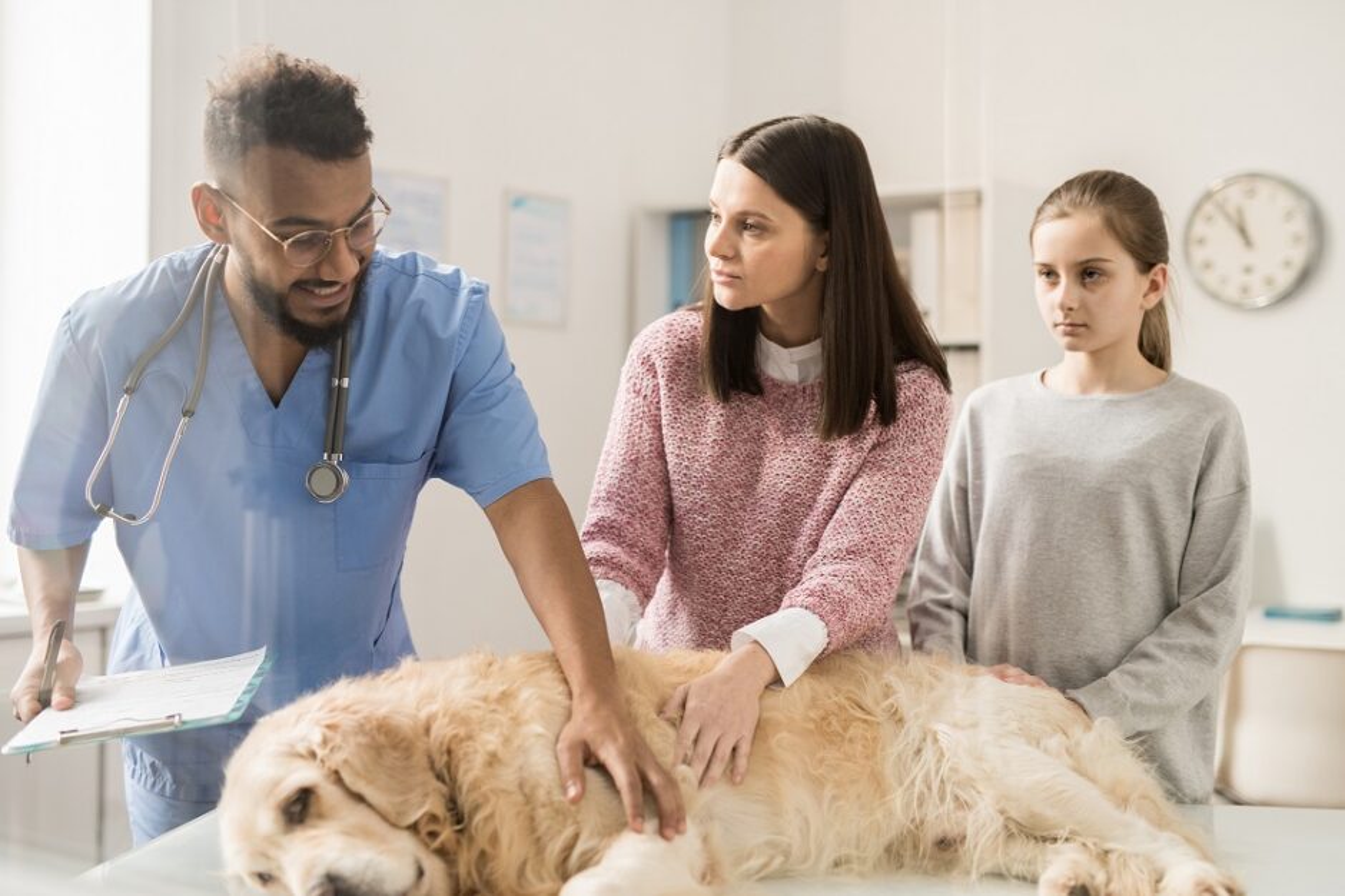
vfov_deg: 27.0
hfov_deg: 39.6
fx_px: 1867
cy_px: 448
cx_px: 672
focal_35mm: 50
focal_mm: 50
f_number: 2.5
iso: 800
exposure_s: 1/160
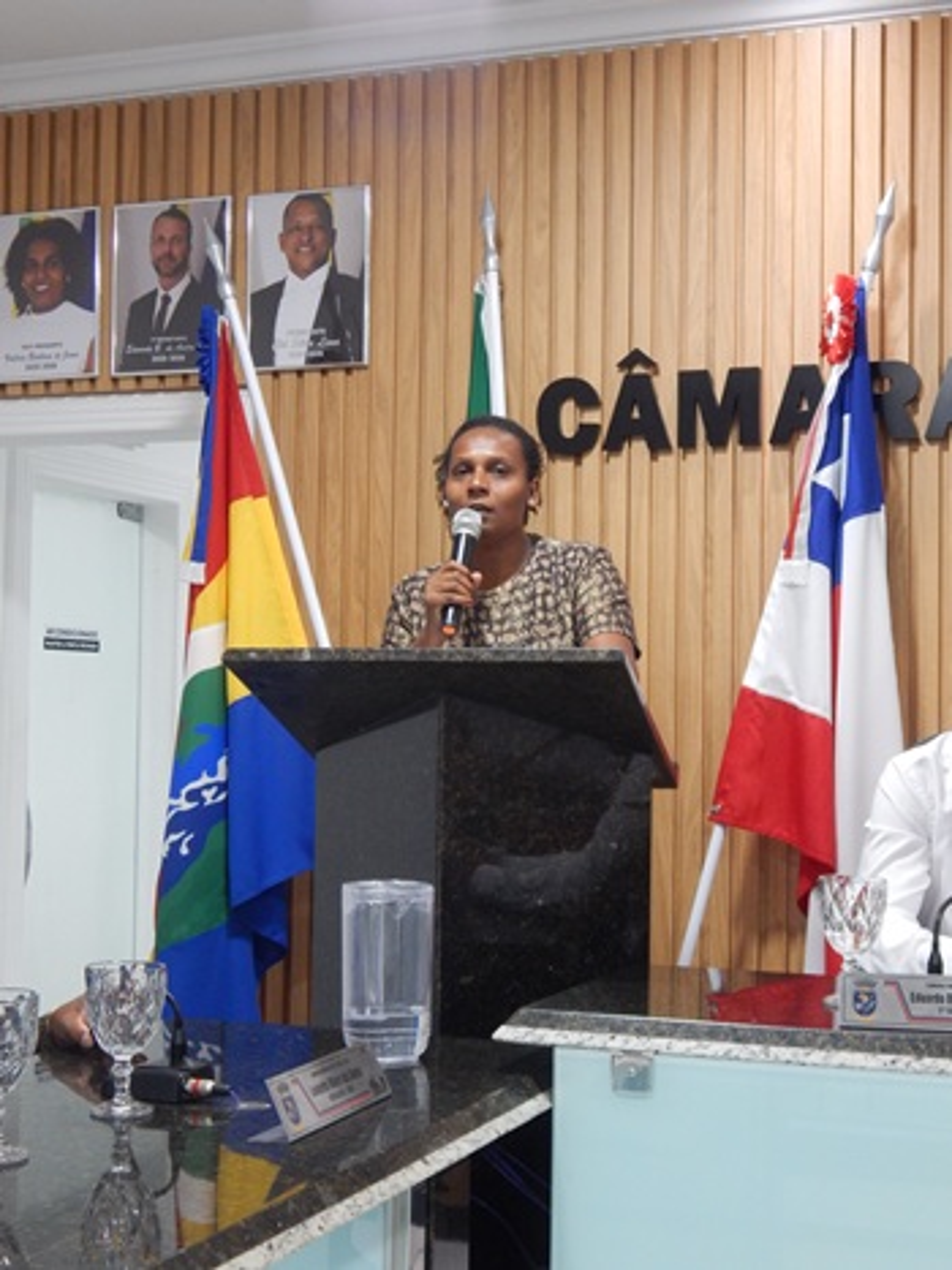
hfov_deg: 27.0
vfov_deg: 35.6
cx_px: 476
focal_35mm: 54
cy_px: 635
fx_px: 1981
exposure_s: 1/13
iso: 400
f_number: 3.8
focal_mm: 9.7
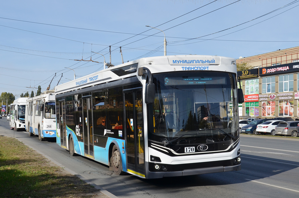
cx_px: 150
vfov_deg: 31.8
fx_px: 348
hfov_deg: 46.5
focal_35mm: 42
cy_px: 99
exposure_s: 1/1000
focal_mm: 28
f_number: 7.1
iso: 200
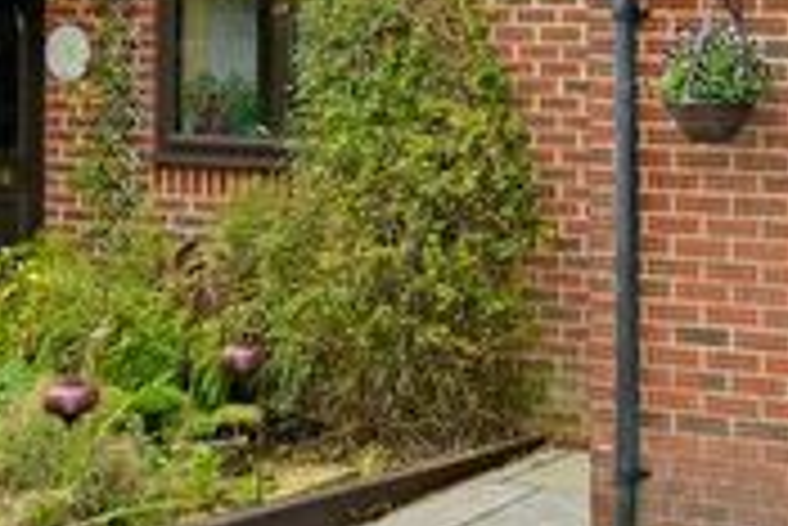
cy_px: 45
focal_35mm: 66
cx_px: 1108
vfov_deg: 20.2
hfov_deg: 25.0
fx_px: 1446
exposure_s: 1/60
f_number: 18
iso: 400
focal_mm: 16.5
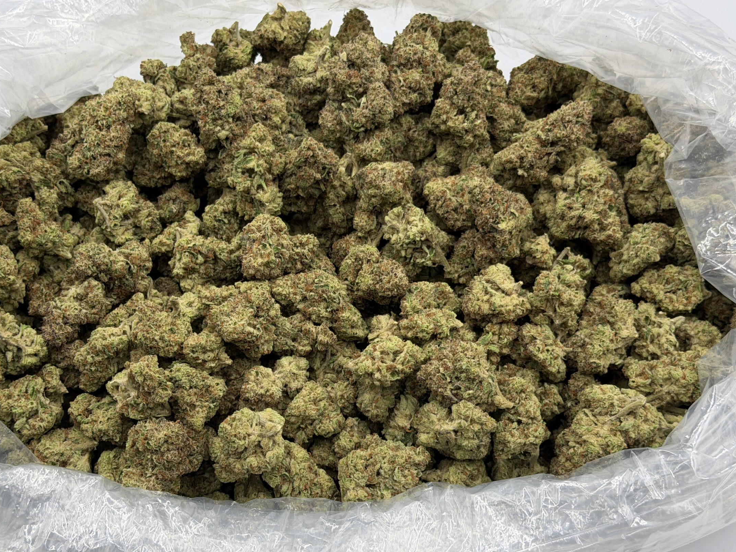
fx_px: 1212
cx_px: 345
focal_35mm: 57
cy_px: 289
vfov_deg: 25.7
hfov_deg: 33.8
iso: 64
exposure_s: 1/266
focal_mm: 6.76
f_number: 1.78
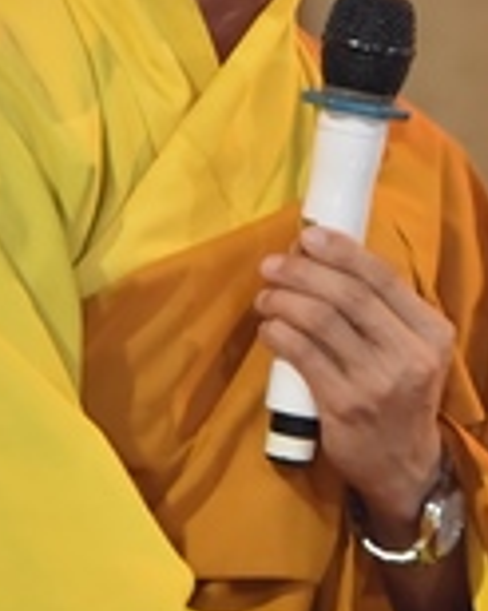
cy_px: 107
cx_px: 417
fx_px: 7536
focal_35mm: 417
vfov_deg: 4.6
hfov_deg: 3.7
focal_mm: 105
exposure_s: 1/125
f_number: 4.5
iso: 5000
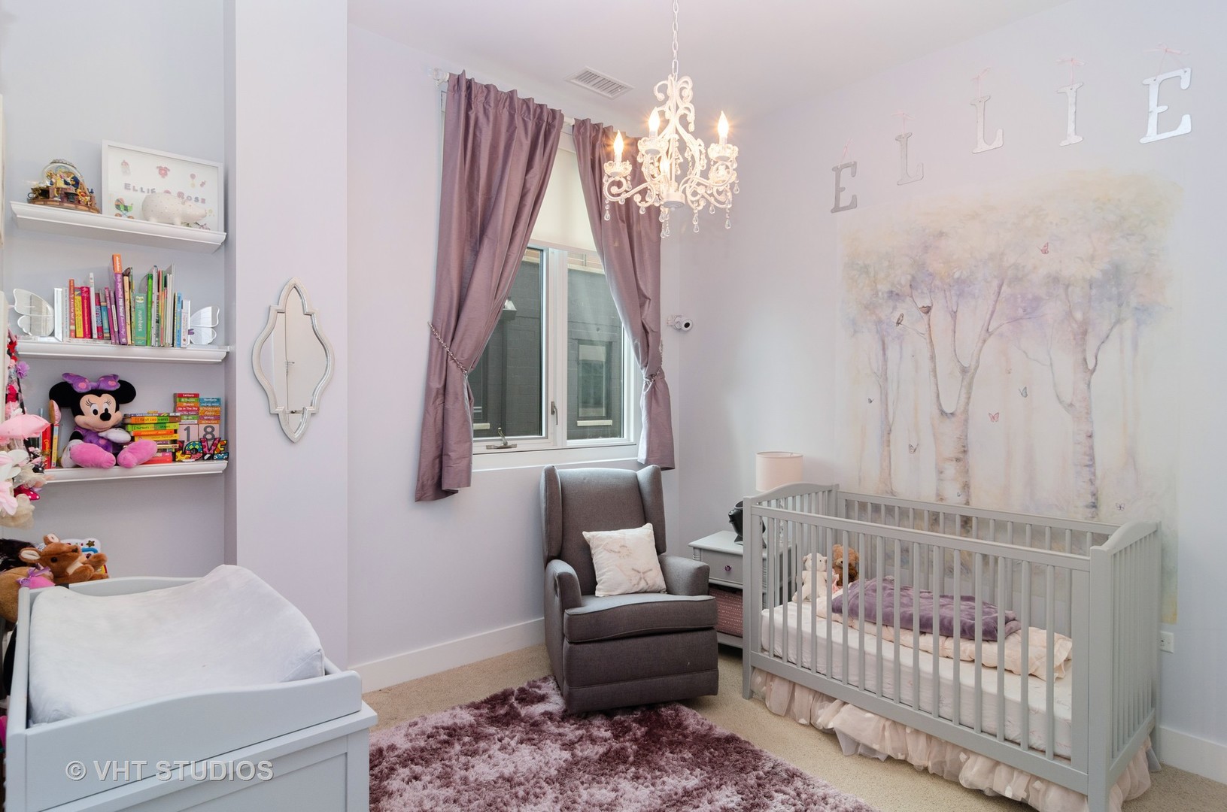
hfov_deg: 90.1
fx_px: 612
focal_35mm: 18
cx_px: 614
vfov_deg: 67.1
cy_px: 406
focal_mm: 12
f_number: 8
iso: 200
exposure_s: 1/6
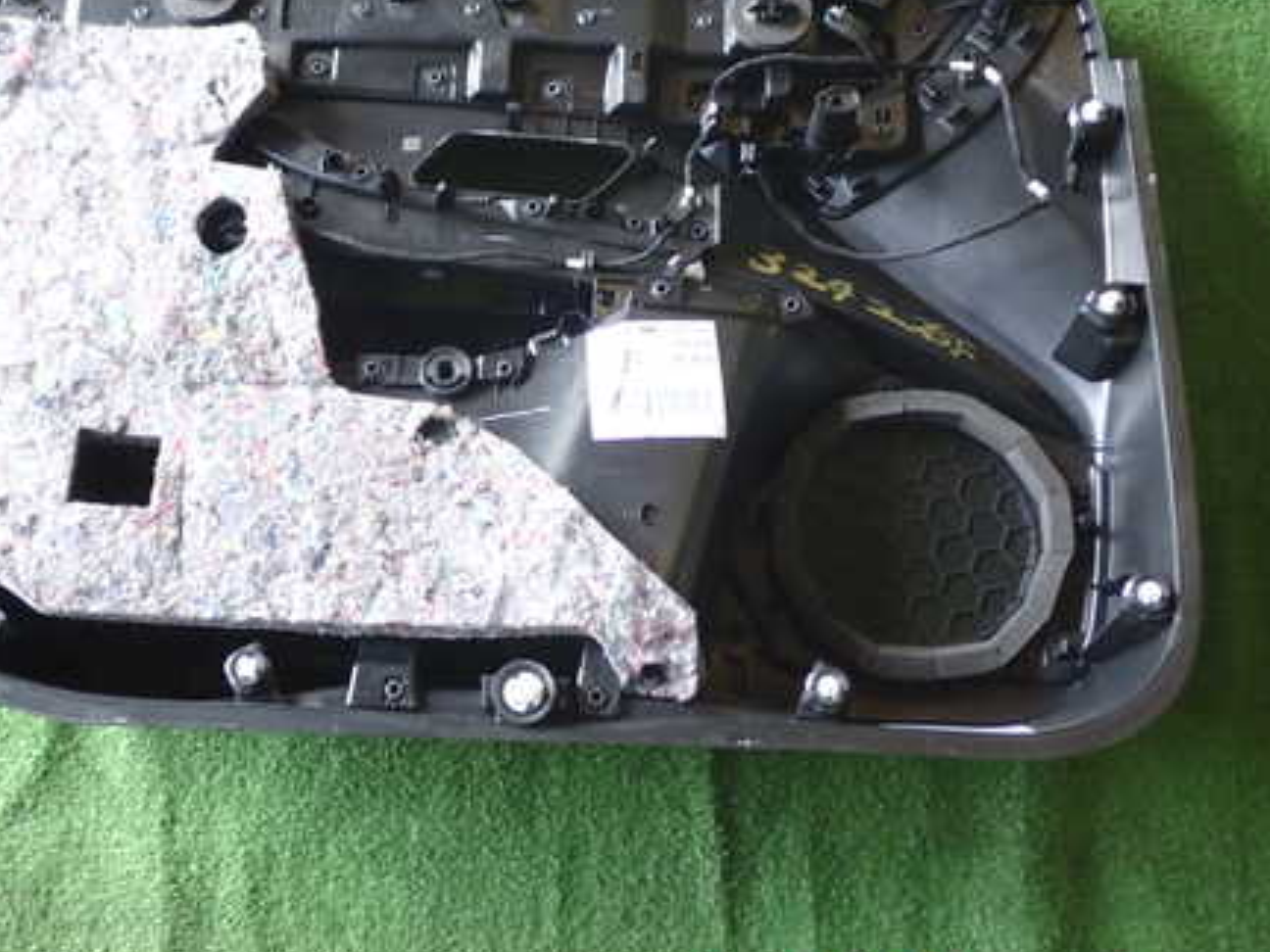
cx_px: 491
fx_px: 1834
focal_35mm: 50
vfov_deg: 29.0
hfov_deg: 38.0
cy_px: 364
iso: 200
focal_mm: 6.37
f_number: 2.5
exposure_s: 1/50
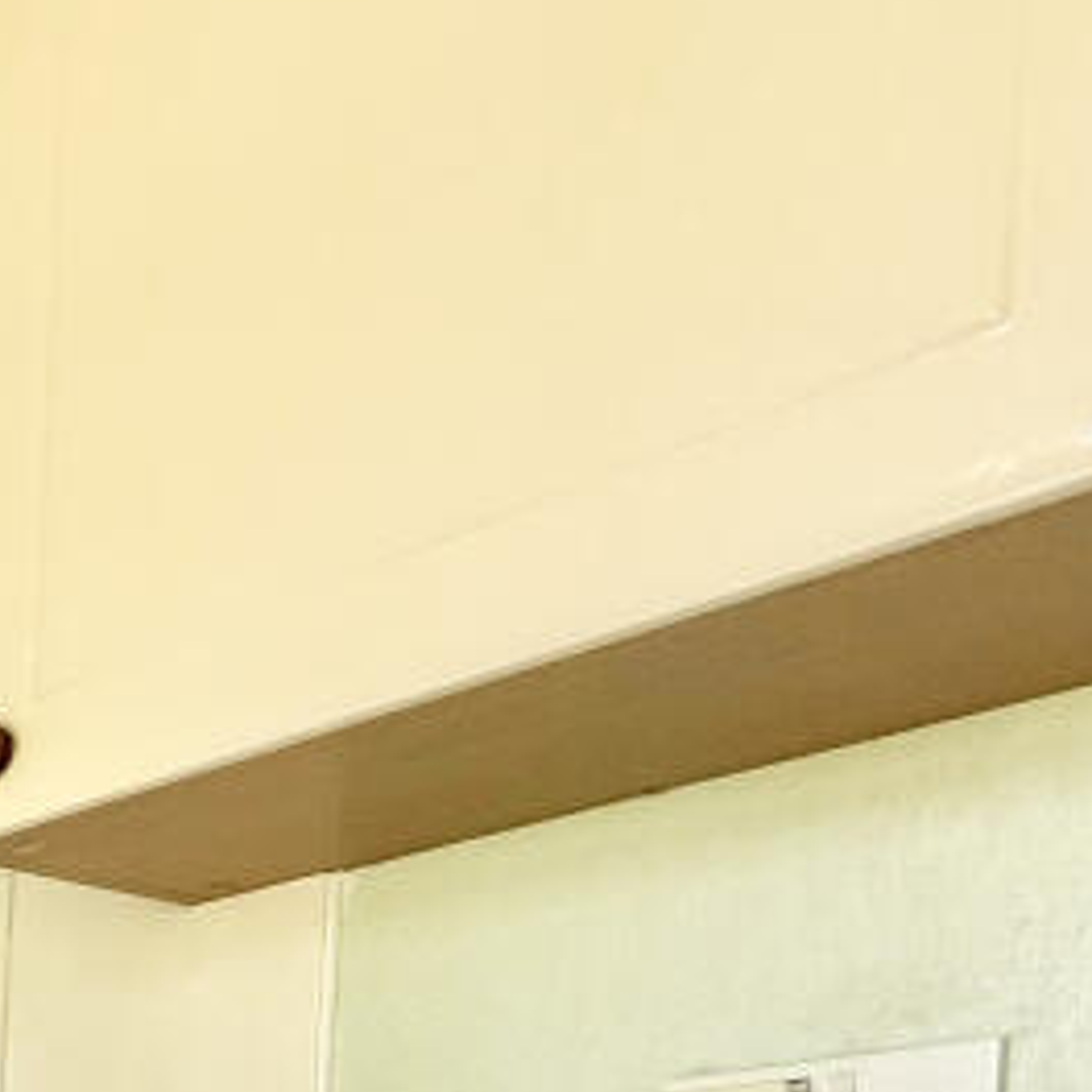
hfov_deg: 20.6
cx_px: -980
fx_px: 1713
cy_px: 1489
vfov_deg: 27.9
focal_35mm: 48
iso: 80
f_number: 2.2
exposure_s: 1/99
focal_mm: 2.22
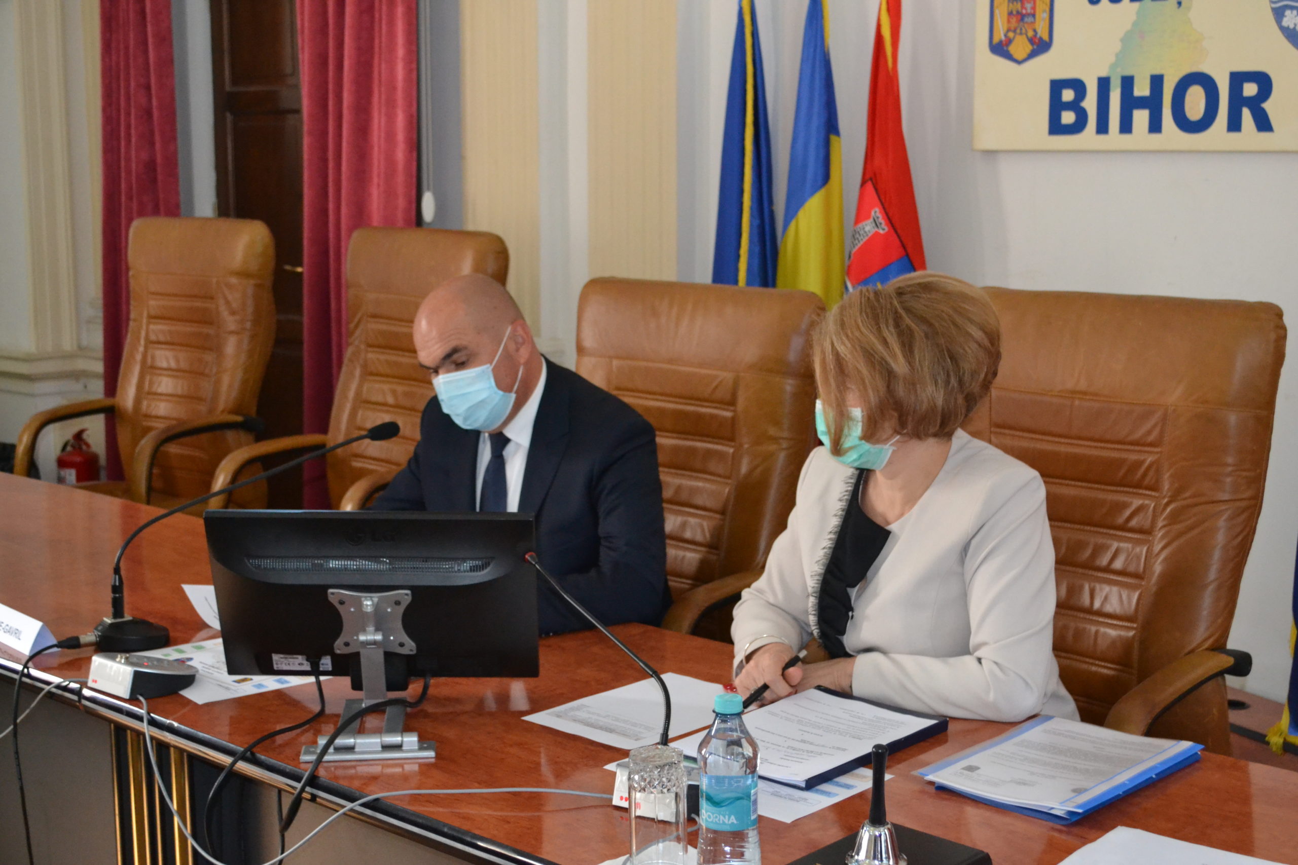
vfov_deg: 26.5
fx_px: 1839
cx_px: 649
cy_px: 432
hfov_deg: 38.9
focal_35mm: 51
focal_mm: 34
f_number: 5
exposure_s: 1/60
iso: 2500
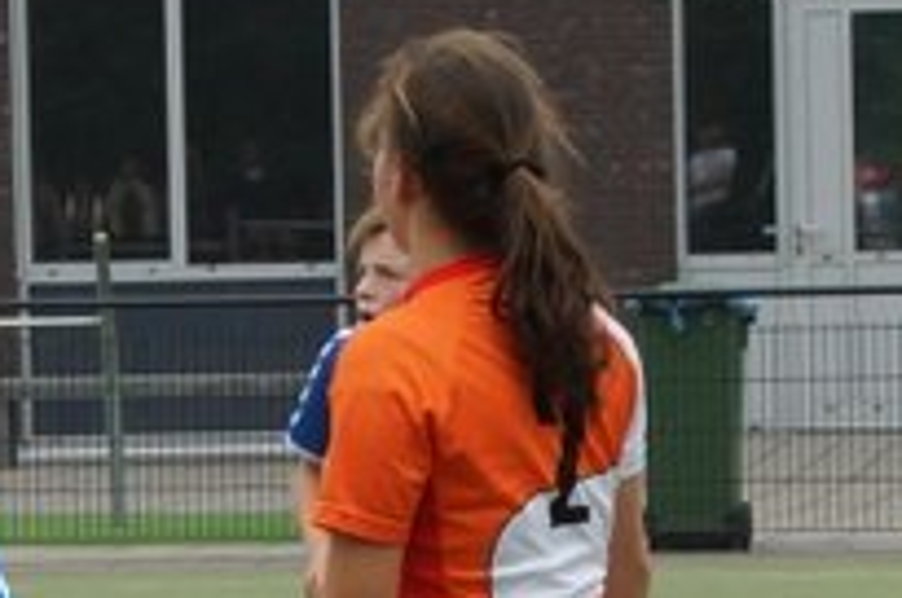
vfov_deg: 5.2
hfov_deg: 7.9
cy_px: 171
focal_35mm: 262
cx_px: 326
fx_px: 6567
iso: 400
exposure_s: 1/640
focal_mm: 35
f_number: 7.1
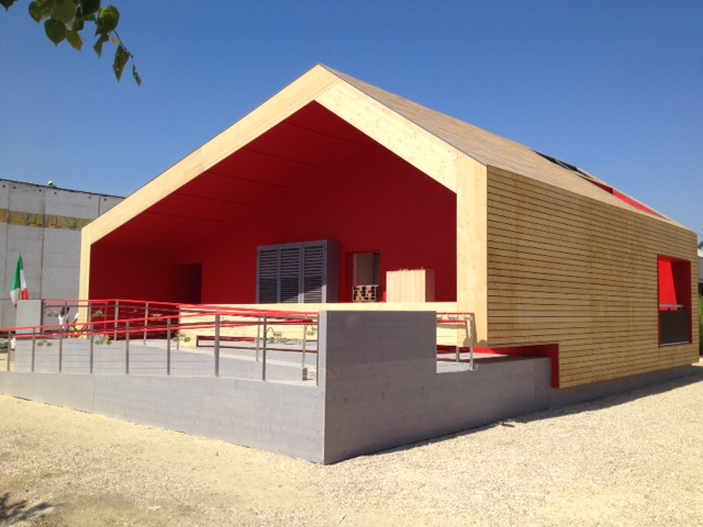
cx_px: 352
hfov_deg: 52.6
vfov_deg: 40.7
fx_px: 711
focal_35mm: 35
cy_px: 264
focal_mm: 4.28
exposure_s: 1/2045
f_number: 2.4
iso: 50
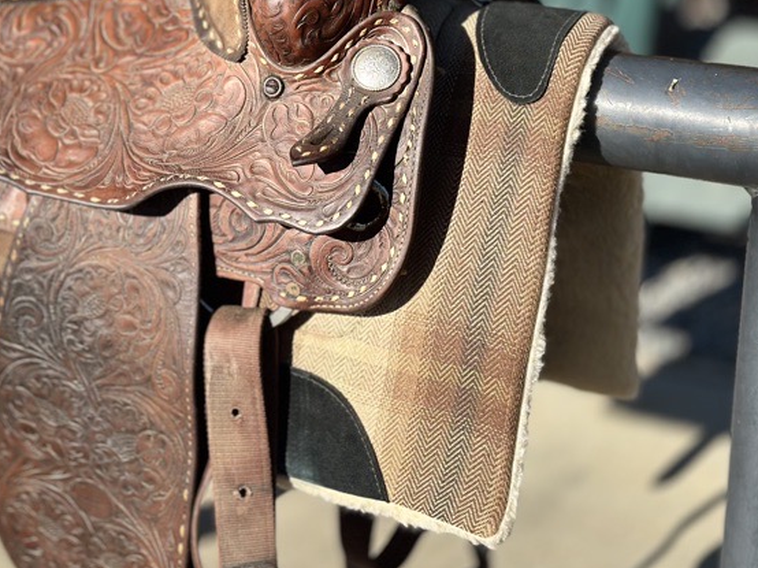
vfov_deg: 18.7
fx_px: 1707
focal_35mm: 78
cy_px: 114
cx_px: 212
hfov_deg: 24.8
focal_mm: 6.86
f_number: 1.78
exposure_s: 1/4016
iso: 100
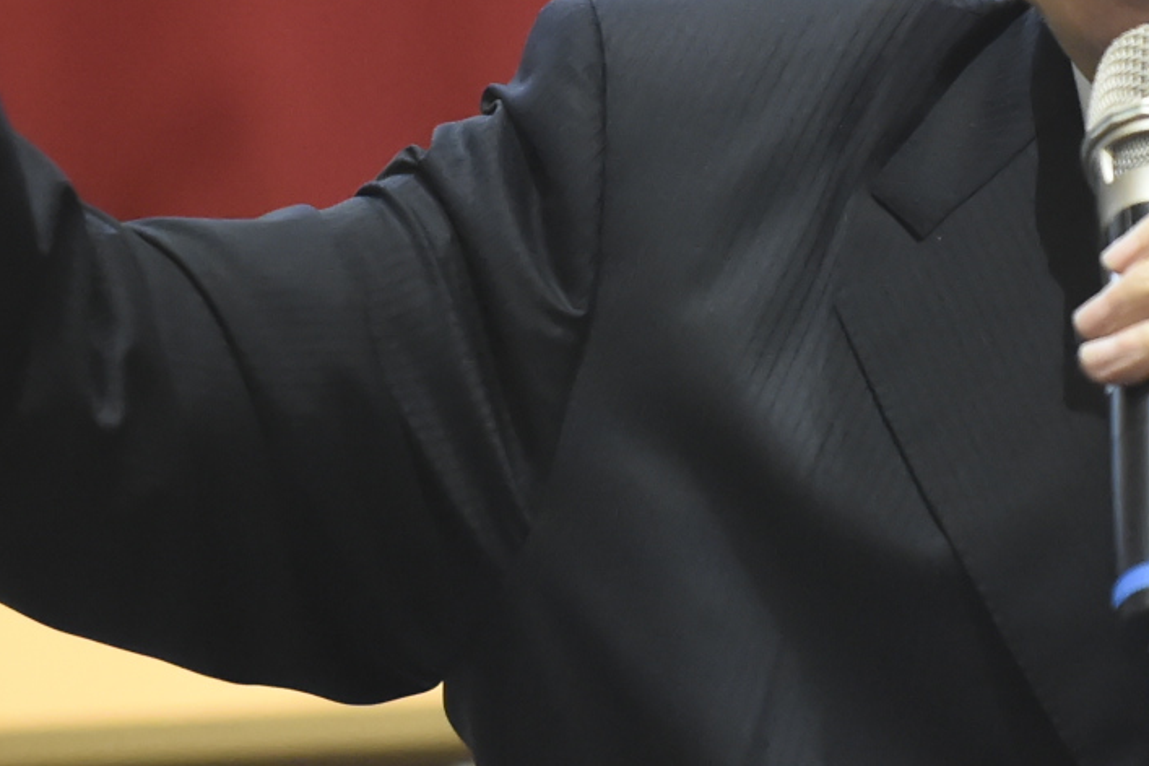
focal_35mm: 662
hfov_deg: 3.1
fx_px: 21123
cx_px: 905
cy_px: 99
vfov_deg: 2.1
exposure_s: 1/125
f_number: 3.2
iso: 8000
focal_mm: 190
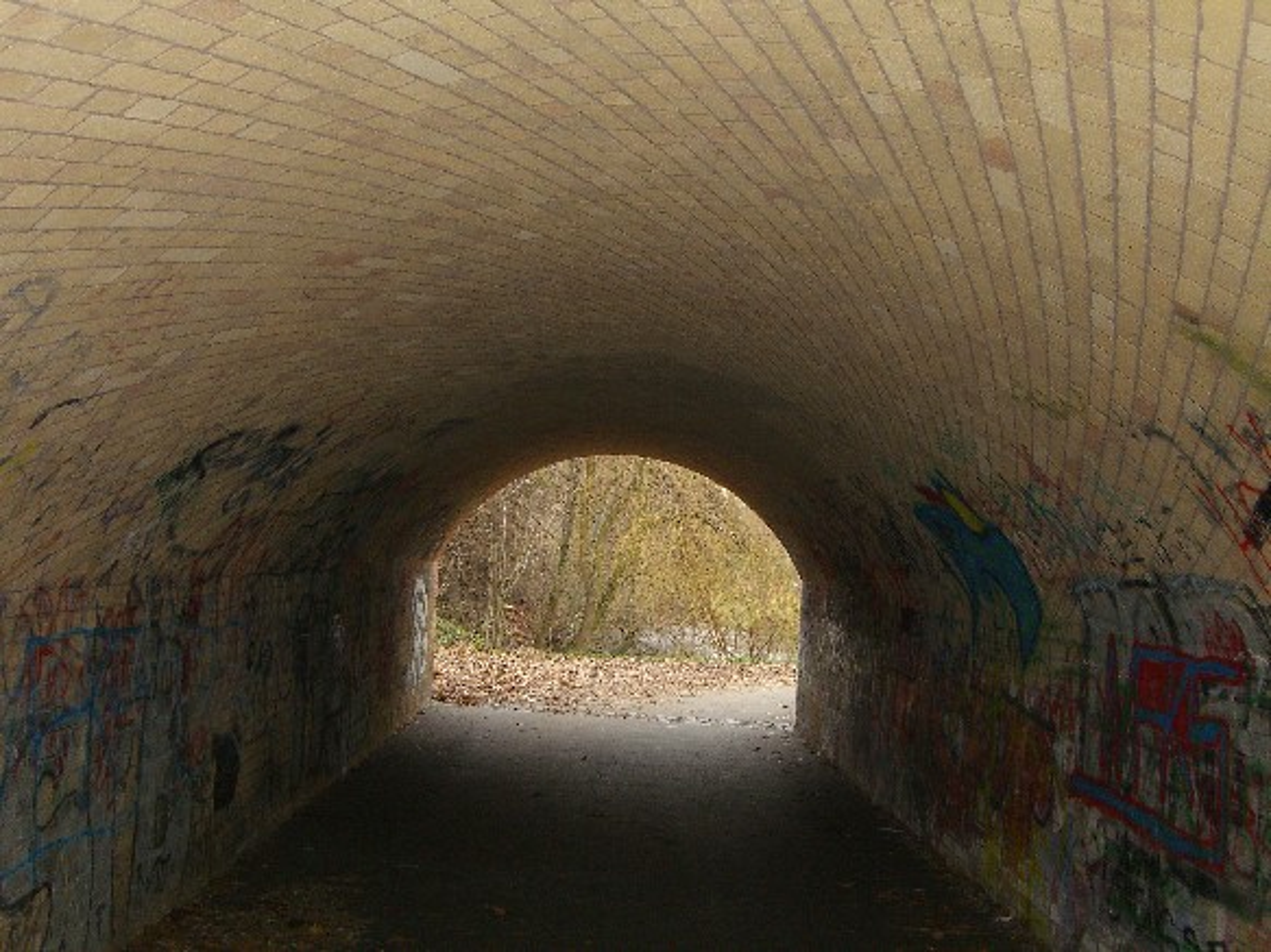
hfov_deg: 41.2
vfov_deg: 31.5
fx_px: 1689
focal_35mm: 46
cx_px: 636
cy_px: 476
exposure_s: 1/60
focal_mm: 9.5
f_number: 3.1
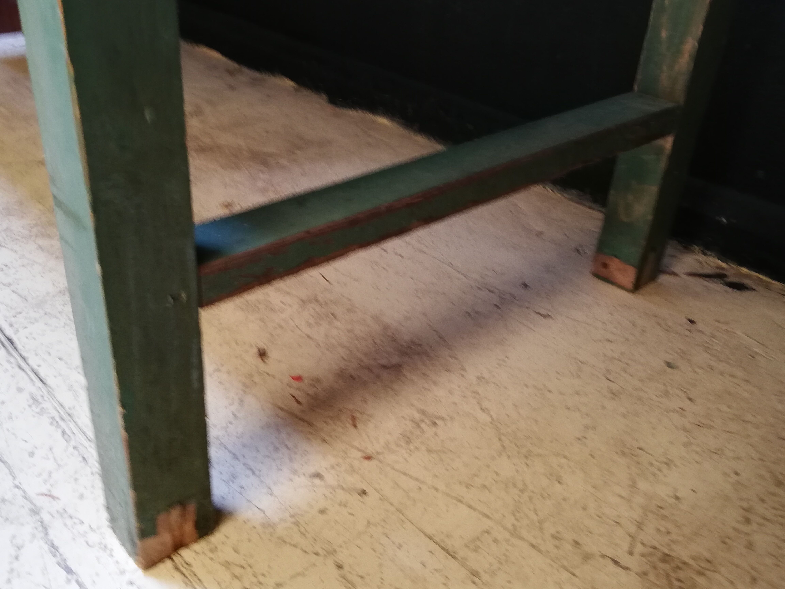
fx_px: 726
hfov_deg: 56.8
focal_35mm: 32
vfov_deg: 44.2
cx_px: 392
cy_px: 294
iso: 250
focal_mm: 3.81
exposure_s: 1/33.3
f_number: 2.2
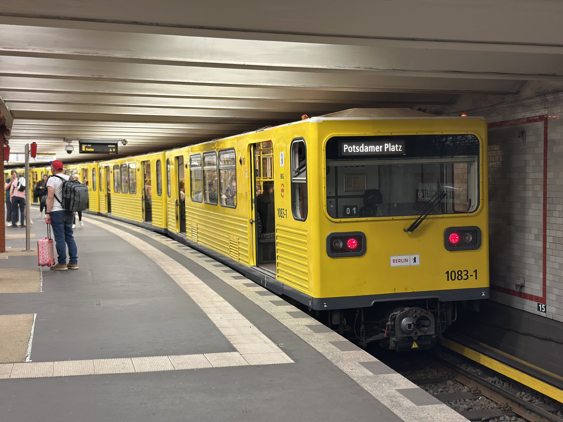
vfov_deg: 30.3
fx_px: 781
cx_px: 282
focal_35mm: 48
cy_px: 211
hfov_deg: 39.7
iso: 160
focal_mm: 6.86
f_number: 1.78
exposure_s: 1/50
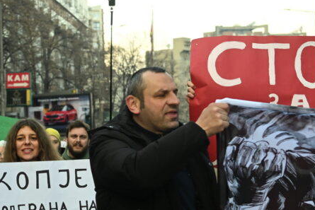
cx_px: 33
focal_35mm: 96
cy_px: 142
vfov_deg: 14.2
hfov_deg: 20.8
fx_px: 840
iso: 800
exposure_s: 1/1600
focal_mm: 40
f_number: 4
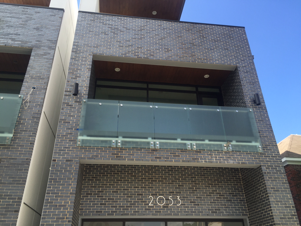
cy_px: 113
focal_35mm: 29
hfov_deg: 61.7
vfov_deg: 48.2
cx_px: 150
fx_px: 252
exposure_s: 1/608
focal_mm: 4.15
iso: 32
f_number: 2.2
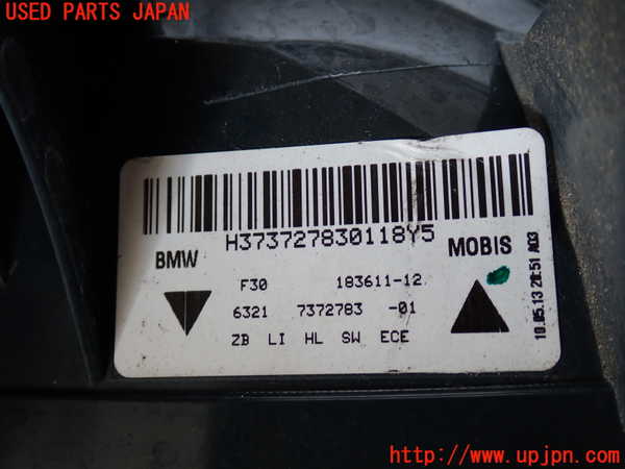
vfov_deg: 32.9
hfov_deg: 42.9
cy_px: 234
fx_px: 794
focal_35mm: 44
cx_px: 312
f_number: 2.9
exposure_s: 1/50
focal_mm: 7.84
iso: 200
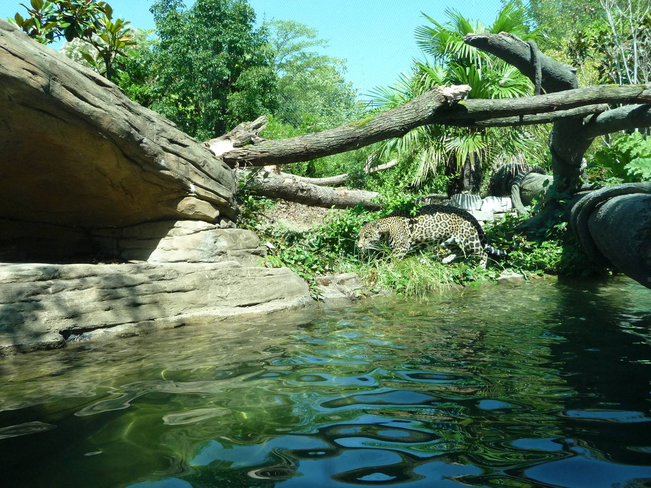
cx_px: 326
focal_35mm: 34
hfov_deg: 54.0
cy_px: 244
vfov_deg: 41.8
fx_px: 639
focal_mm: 5.6
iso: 250
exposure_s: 1/500
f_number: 3.6
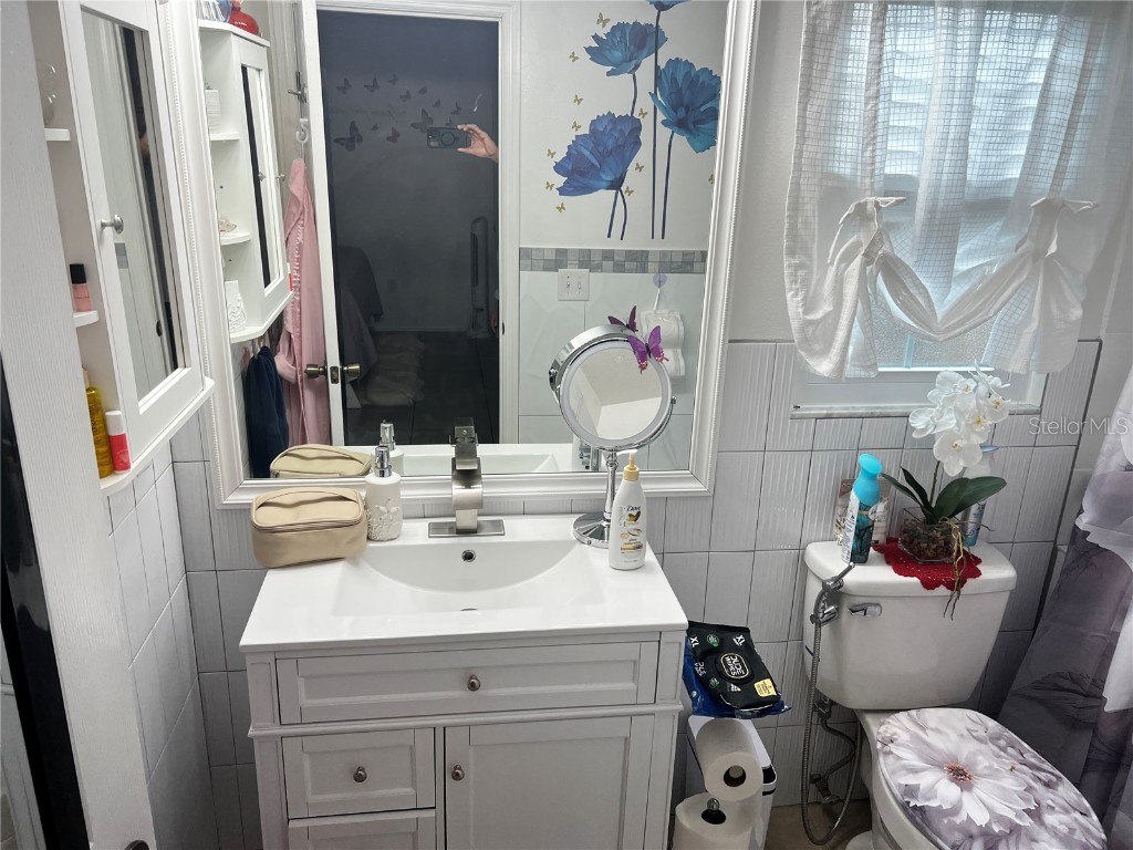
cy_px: 425
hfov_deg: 67.3
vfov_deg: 53.1
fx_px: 851
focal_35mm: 26
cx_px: 566
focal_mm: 5.7
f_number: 1.5
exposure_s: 1/164
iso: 40
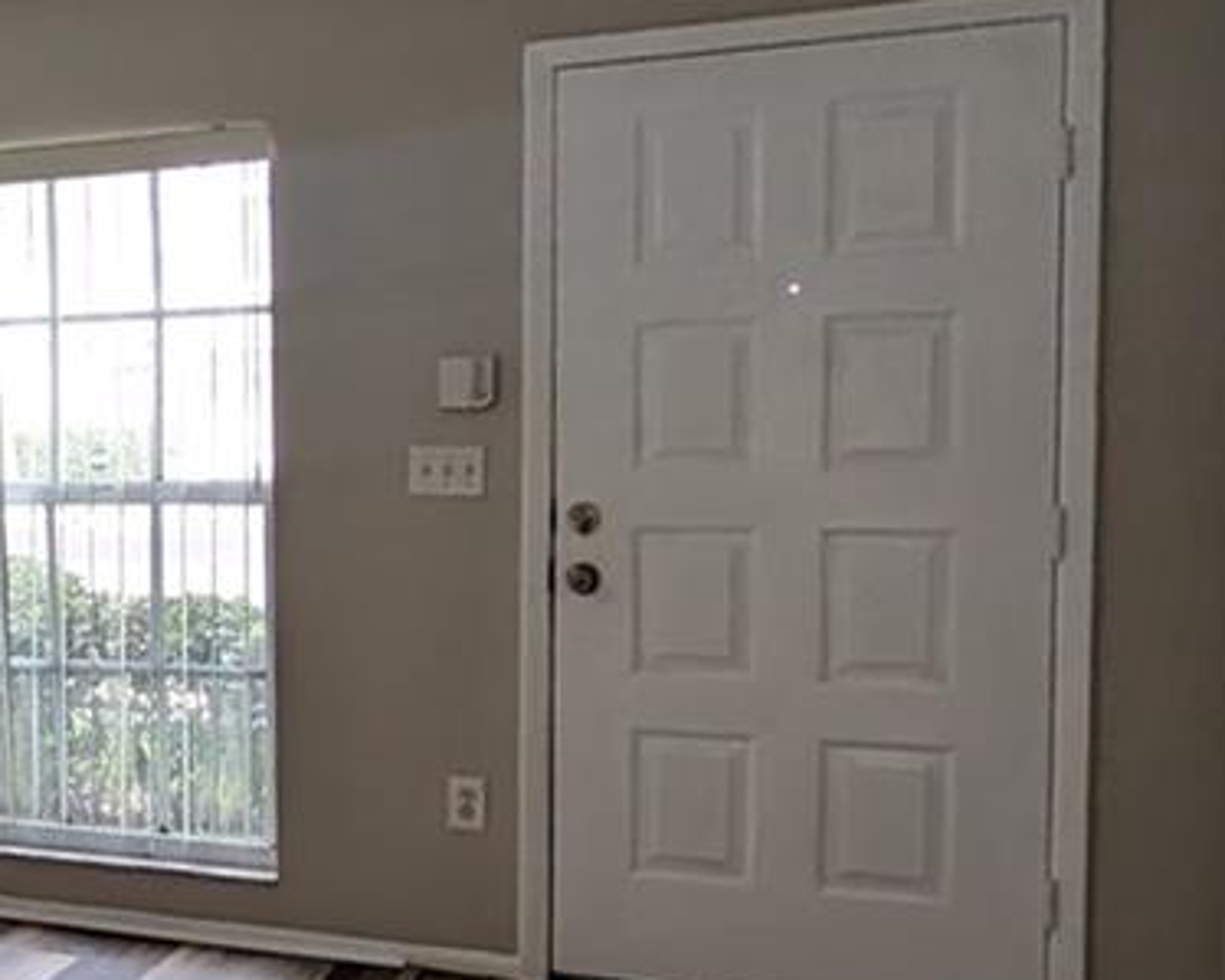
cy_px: 524
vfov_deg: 30.2
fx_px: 1812
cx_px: -334
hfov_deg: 30.3
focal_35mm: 50
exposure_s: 1/223
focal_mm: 2.02
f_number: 1.7
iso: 120
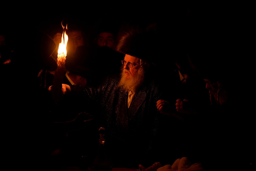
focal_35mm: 120
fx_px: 853
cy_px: 86
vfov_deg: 11.4
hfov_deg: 17.1
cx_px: 128
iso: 4000
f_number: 4
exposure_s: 1/200
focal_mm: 120
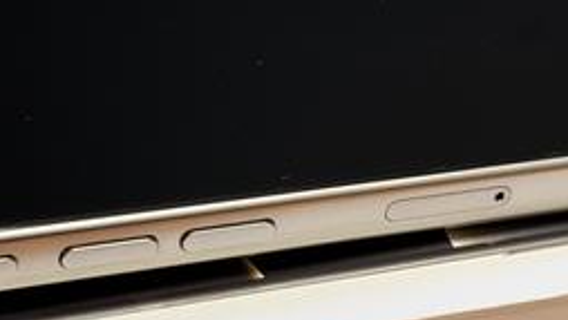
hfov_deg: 13.0
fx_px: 2486
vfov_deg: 7.3
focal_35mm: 165
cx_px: 212
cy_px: 293
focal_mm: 6.76
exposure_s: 1/53
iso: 160
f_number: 1.78
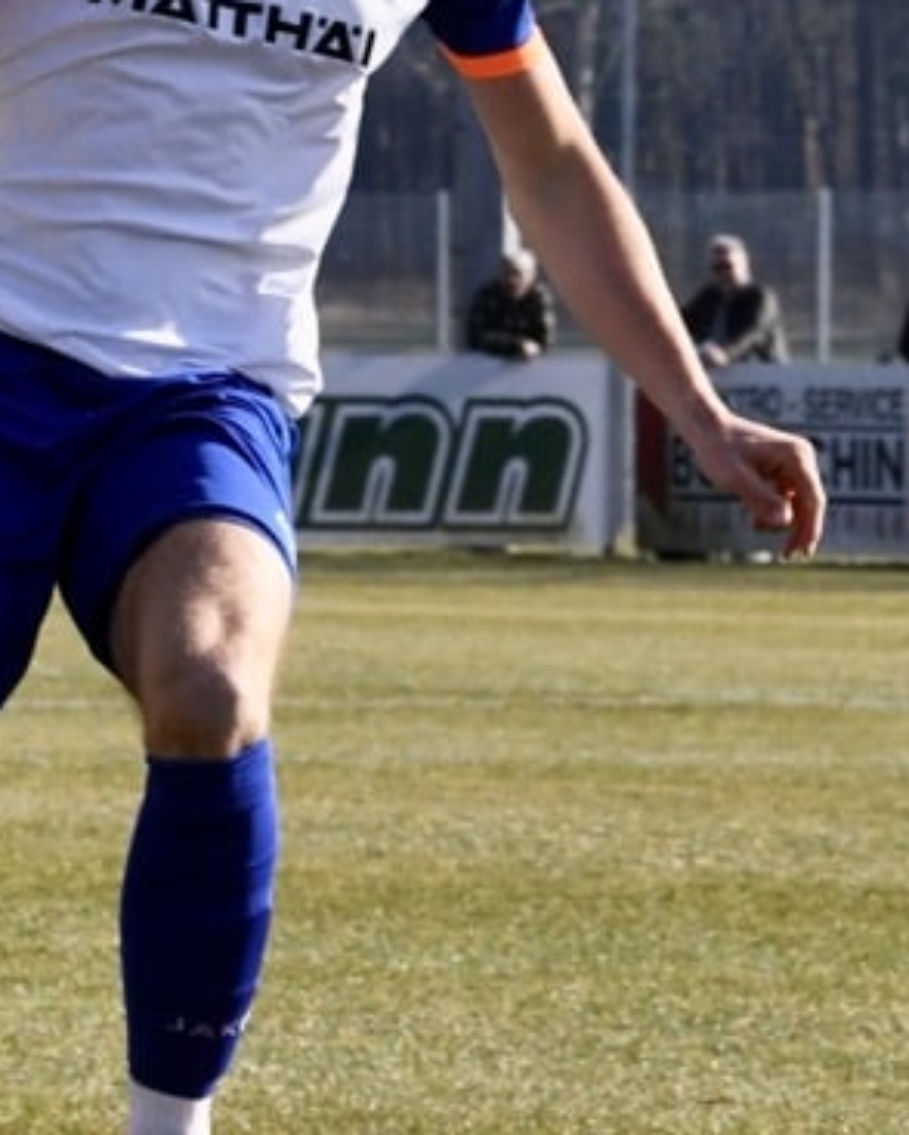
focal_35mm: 523
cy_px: 326
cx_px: -96
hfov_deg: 3.0
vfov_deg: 3.7
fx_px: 17573
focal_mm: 160
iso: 2500
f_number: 14
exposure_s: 1/1600
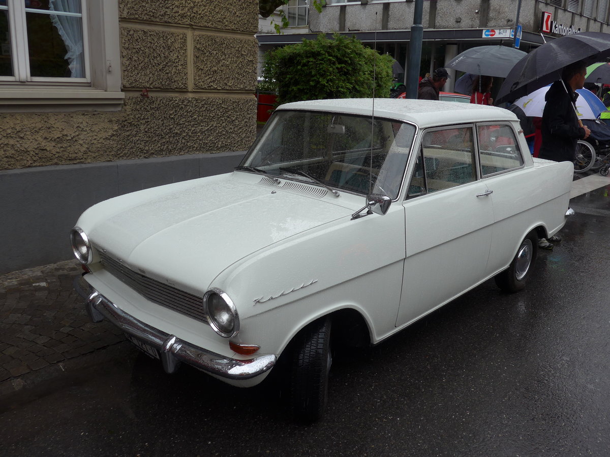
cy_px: 228
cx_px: 305
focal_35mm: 31
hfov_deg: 58.4
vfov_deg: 45.4
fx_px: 546
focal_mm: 6.5
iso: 80
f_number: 2.8
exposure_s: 1/320
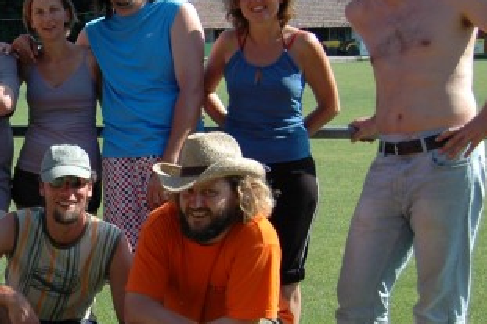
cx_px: -9
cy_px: 174
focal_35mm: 78
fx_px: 1055
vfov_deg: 17.5
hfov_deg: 24.7
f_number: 3.5
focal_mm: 18
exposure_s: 1/1250
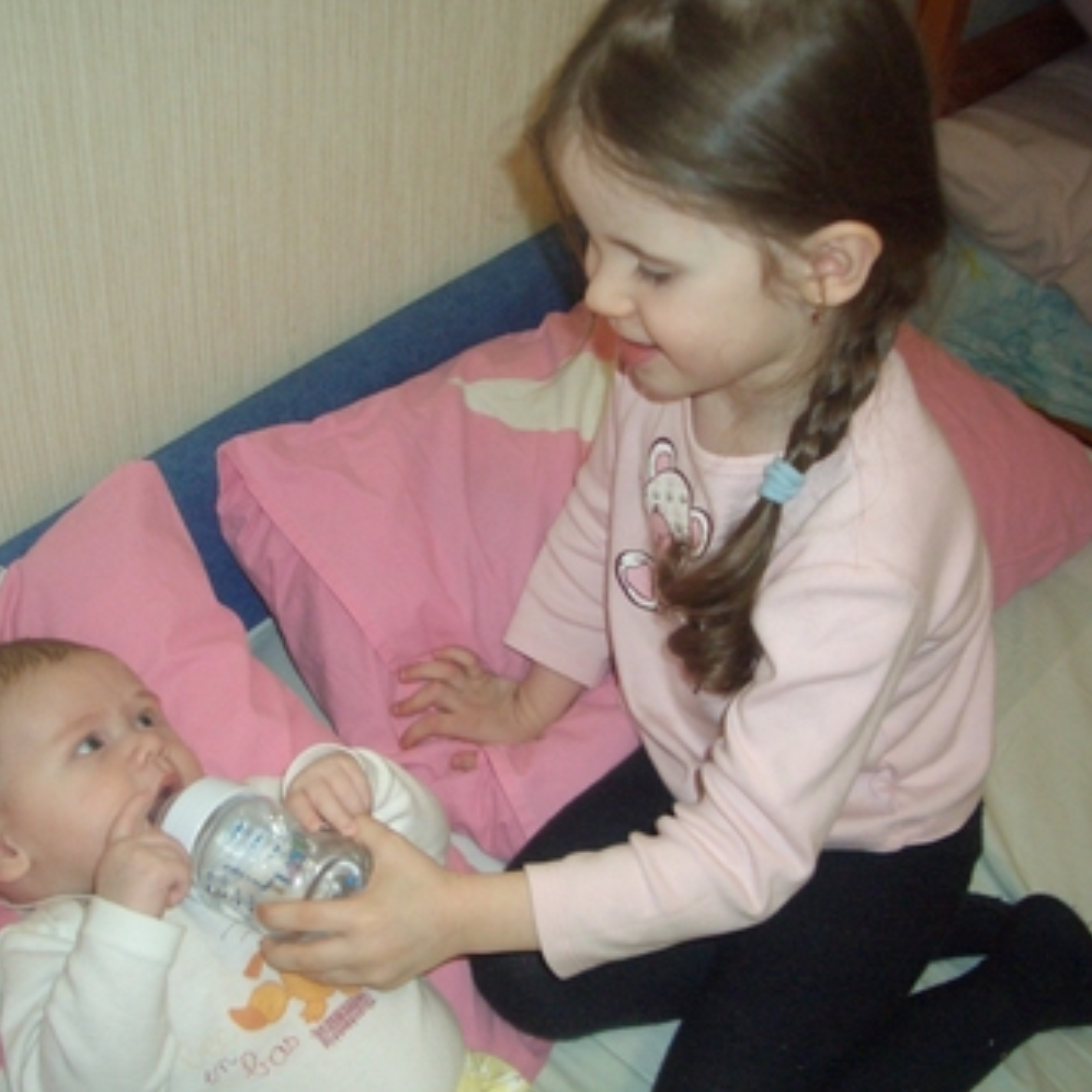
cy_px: 553
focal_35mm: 42
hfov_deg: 40.0
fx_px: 1499
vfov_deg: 40.0
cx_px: 507
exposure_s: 1/60
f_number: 2.6
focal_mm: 5.8
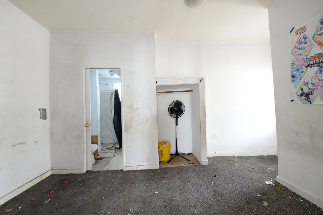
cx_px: 162
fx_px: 126
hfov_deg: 104.2
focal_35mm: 14
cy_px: 108
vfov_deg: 81.3
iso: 1250
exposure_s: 1/8
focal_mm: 14
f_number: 5.6
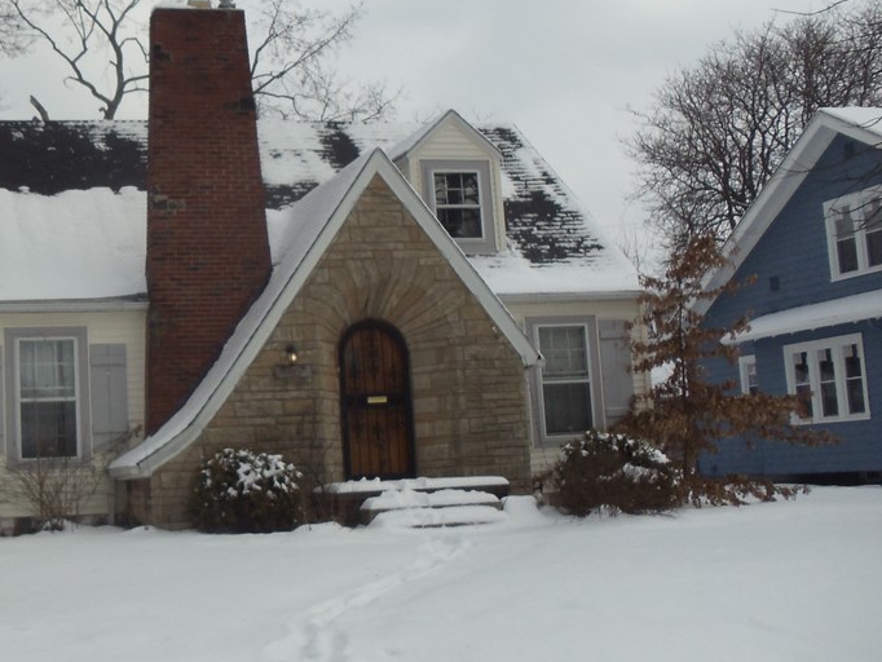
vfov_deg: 22.3
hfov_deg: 29.0
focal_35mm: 66
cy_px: 378
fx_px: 1682
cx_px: 250
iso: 100
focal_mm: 6
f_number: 7.1
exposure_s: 1/500
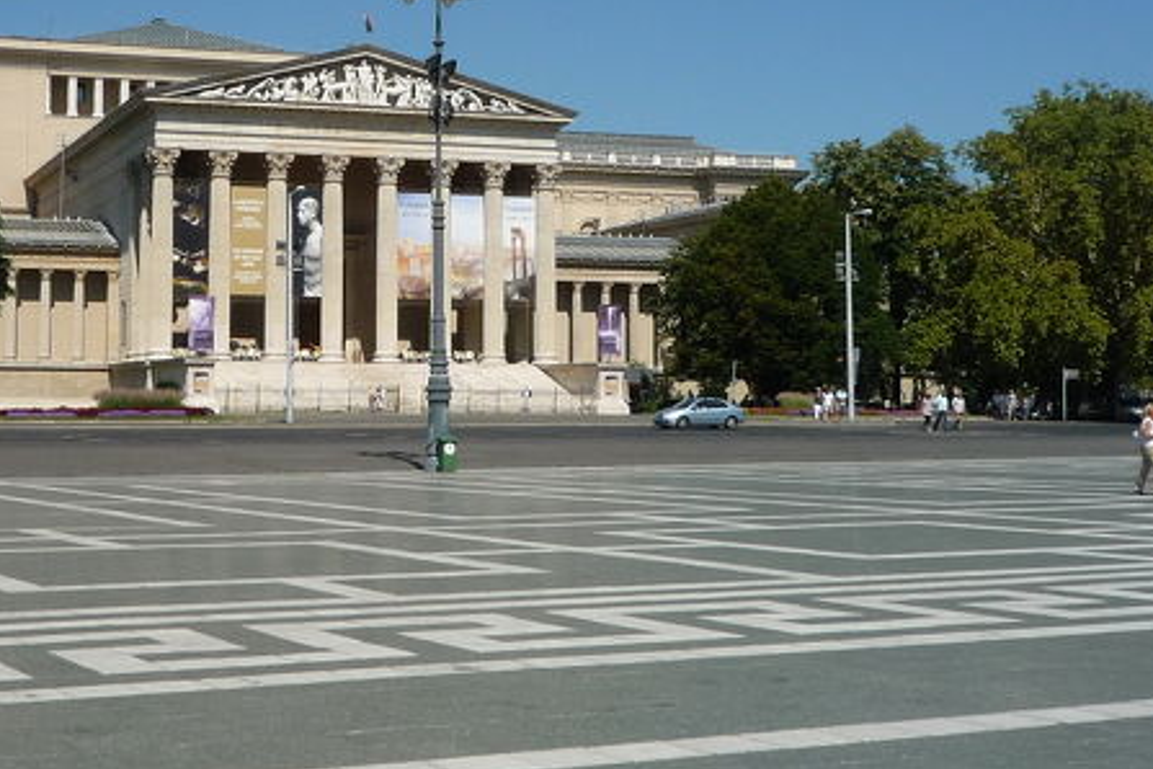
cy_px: 226
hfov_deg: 33.5
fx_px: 1889
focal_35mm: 59
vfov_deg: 22.8
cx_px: 338
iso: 100
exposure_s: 1/800
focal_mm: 4.4
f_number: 5.6
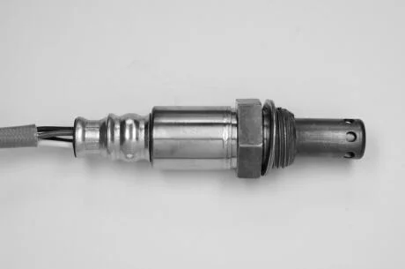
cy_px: 134
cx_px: 202
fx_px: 842
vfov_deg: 18.1
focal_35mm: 75
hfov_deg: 27.0
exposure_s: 1/40
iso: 400
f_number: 10
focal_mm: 50
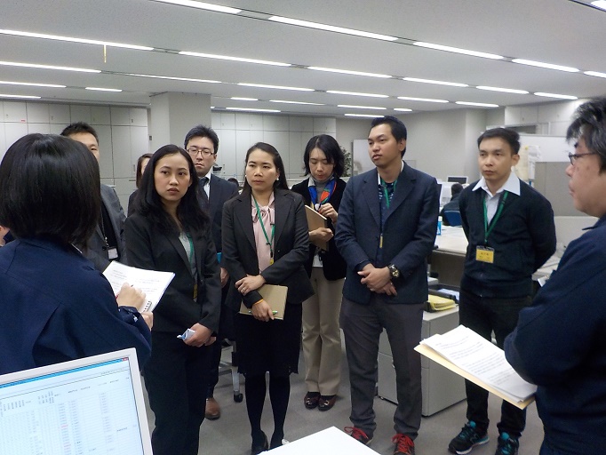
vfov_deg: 46.8
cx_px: 303
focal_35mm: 30
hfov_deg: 59.9
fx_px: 525
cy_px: 228
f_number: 3.3
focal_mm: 4.1
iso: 280
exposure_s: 1/30
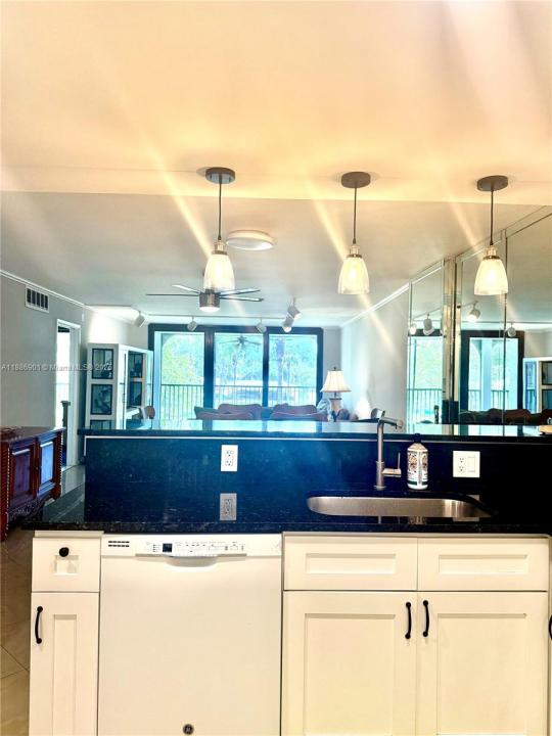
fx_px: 510
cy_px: 368
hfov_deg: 56.8
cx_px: 276
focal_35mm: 24
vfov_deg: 71.6
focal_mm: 6.76
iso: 200
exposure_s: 1/174
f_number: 1.78
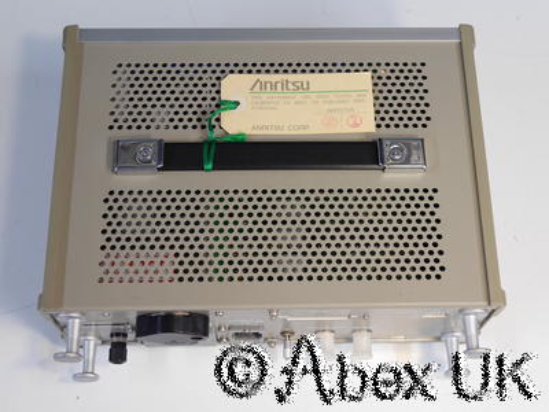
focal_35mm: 56
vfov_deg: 26.1
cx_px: 274
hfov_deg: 34.3
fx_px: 888
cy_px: 206
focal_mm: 28
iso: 200
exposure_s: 1/5
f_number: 8
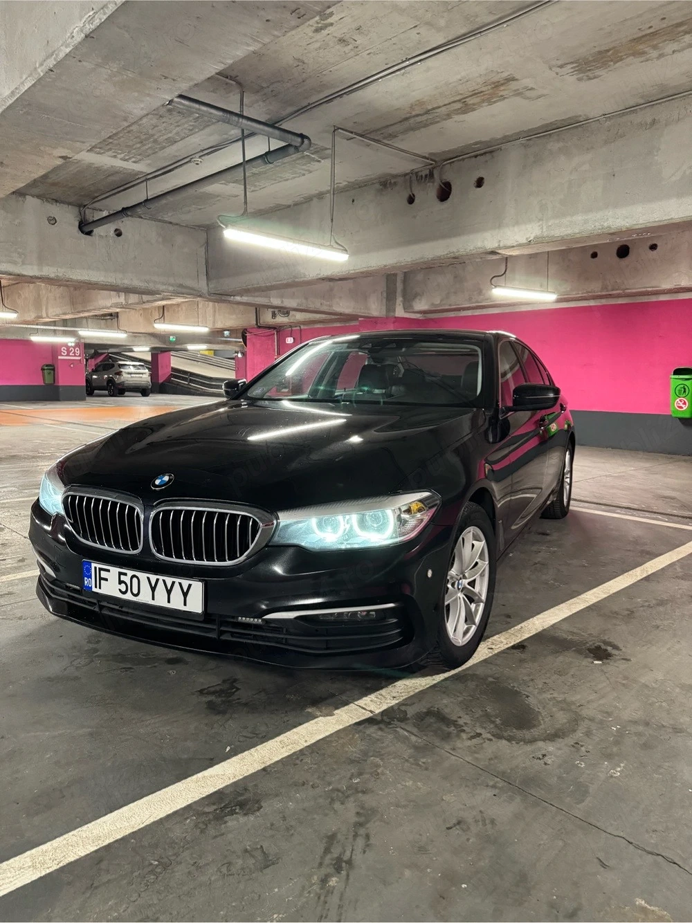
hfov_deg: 56.8
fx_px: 640
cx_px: 346
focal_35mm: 24
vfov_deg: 71.6
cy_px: 462
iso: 800
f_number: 1.78
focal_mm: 6.76
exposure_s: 1/50
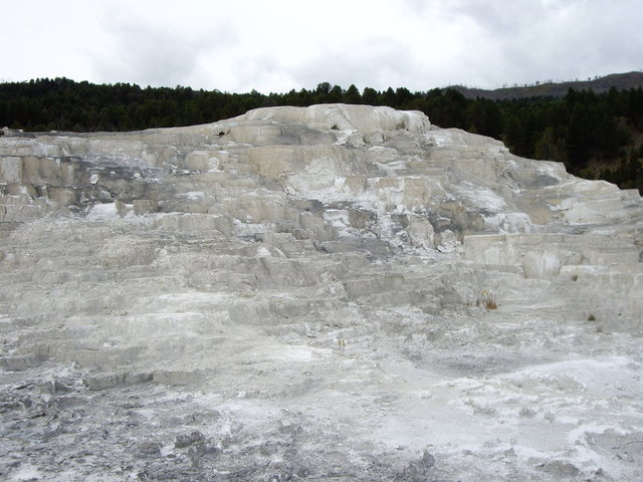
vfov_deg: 30.9
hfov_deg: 40.4
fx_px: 873
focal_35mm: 47
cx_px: 322
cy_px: 241
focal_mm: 7.6
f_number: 4.8
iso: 50
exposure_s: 1/400
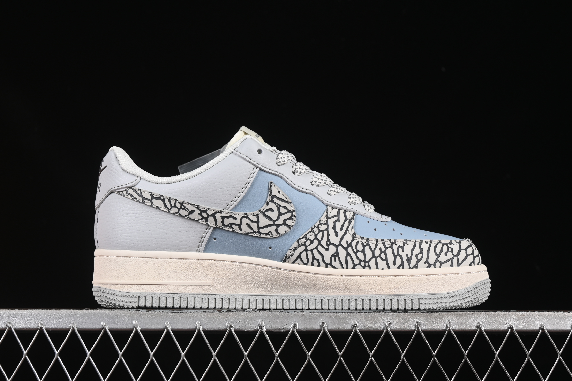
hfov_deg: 27.0
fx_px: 1192
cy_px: 190
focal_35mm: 75
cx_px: 286
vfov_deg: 18.2
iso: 160
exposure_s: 1/80
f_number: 8
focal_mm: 50
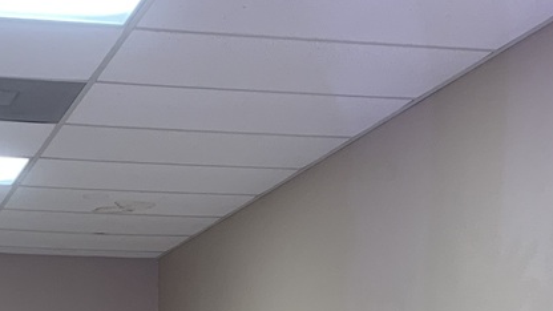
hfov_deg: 21.6
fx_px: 1437
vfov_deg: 11.4
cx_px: 126
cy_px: 569
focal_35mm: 98
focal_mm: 4.25
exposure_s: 1/60
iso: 100
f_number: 1.8
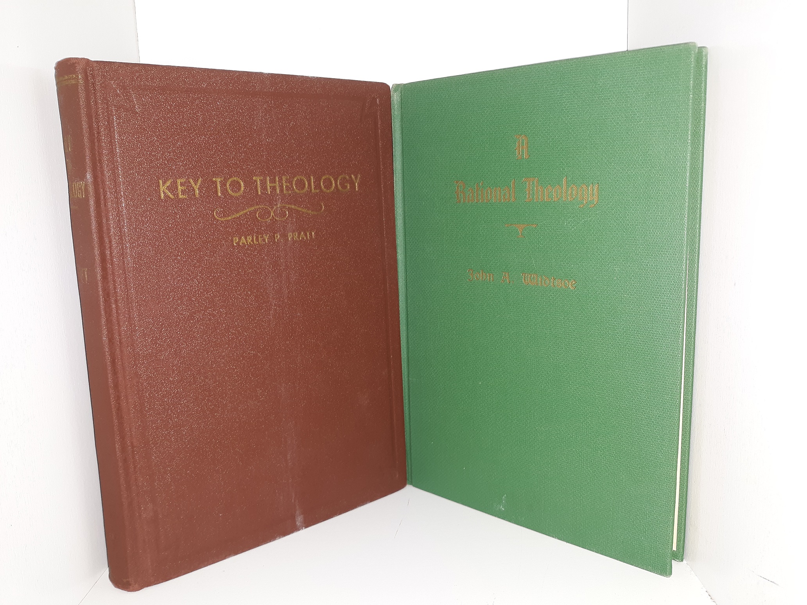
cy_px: 302
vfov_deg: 49.7
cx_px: 404
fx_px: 653
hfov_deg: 63.4
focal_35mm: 28
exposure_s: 1/60
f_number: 1.7
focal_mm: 3.7
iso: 50
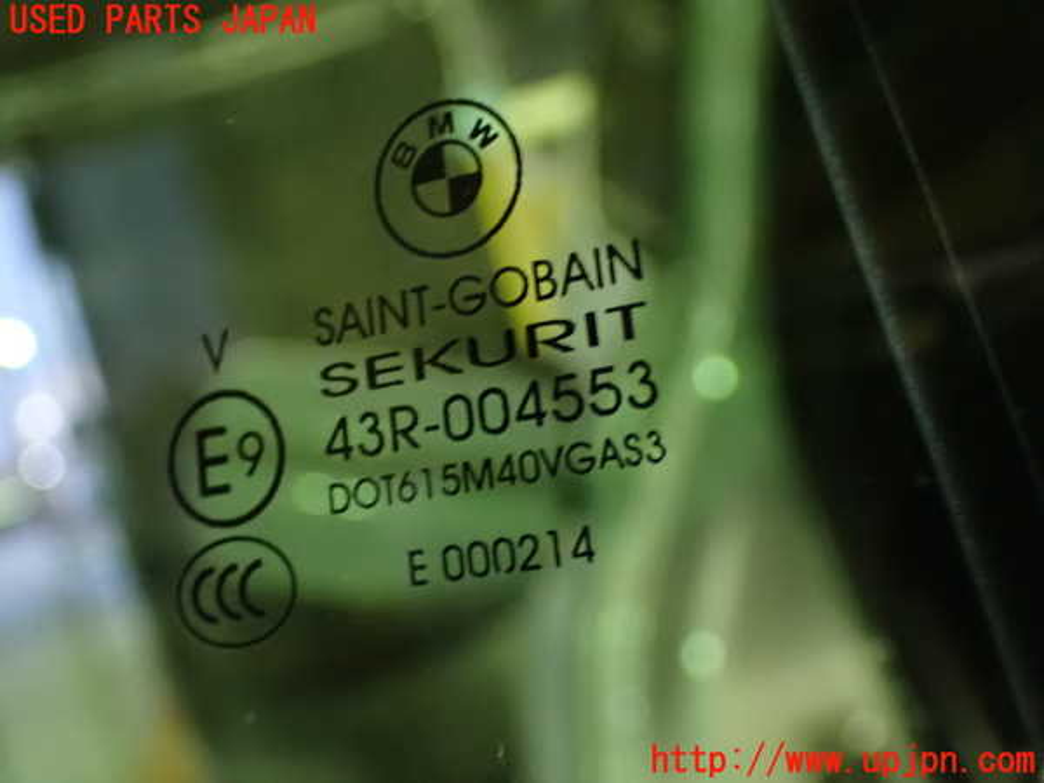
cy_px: 392
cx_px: 522
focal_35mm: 47
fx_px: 1417
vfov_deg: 30.9
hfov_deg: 40.4
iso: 1600
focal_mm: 8.4
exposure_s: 1/10
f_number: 3.1
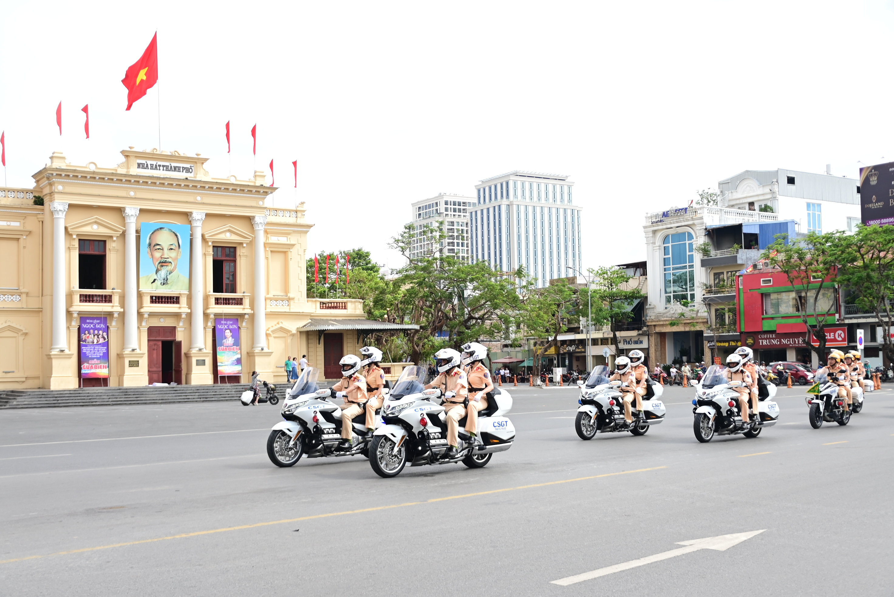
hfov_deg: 49.5
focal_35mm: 39
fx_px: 969
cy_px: 298
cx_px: 447
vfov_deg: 34.3
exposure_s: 1/320
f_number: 4
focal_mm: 26
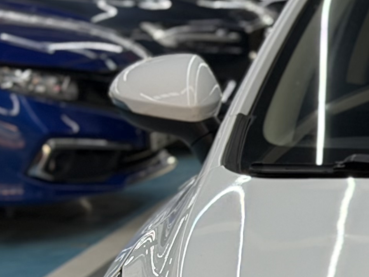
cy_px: 370
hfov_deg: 9.3
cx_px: 637
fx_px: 2175
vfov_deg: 7.2
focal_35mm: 204
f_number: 1.78
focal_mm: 6.76
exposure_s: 1/102
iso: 100
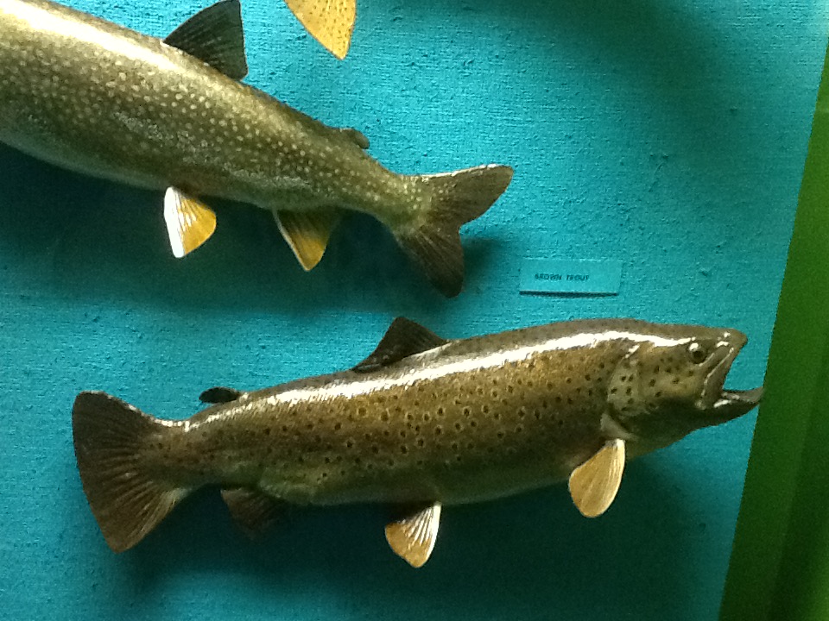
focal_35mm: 44
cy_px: 310
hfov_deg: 42.9
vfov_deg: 32.9
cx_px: 414
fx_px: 1054
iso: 320
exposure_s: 1/20
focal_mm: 2.03
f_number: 2.4
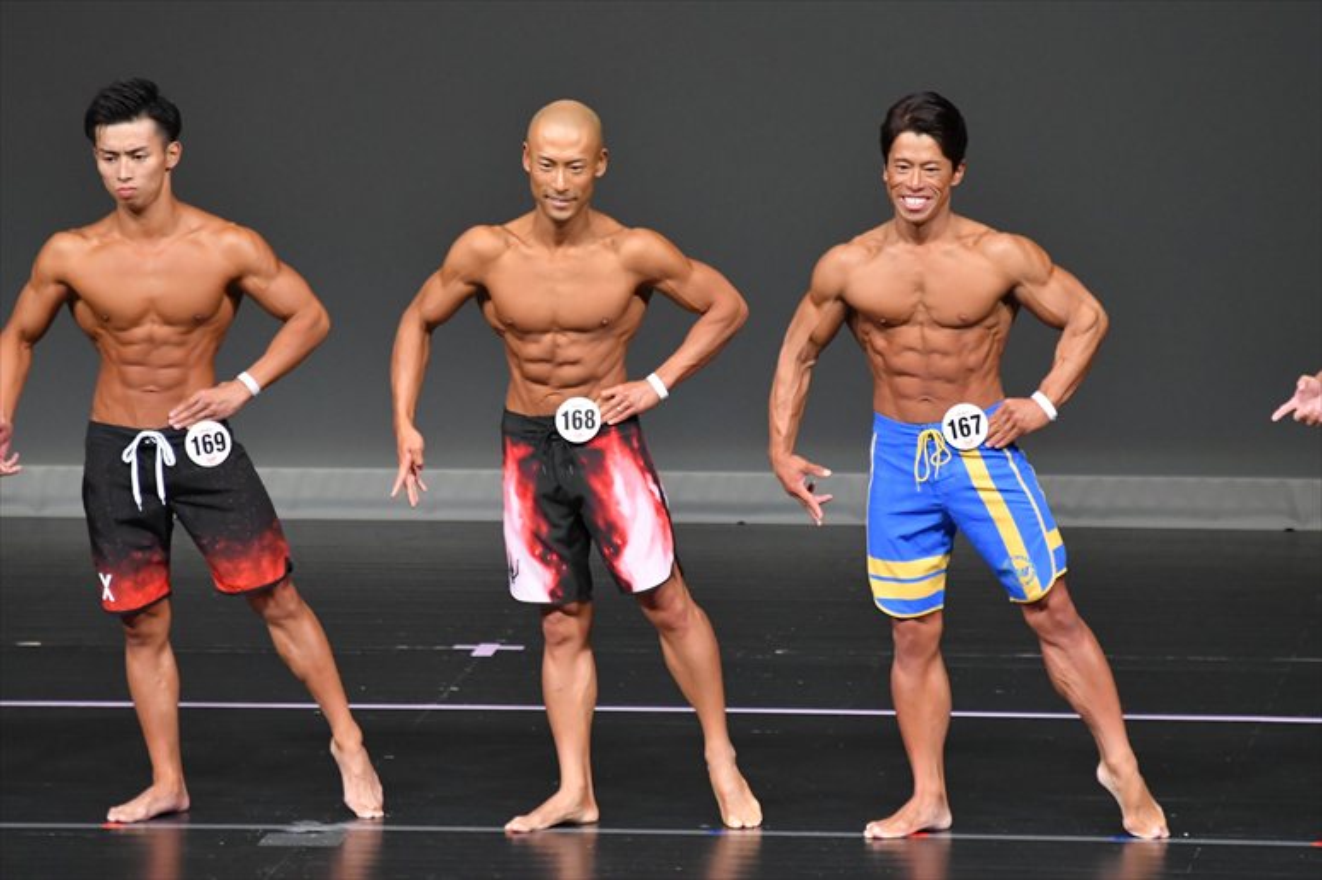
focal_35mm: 375
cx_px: 661
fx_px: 13764
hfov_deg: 5.5
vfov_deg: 3.7
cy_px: 440
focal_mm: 250
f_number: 5.6
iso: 4000
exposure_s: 1/400
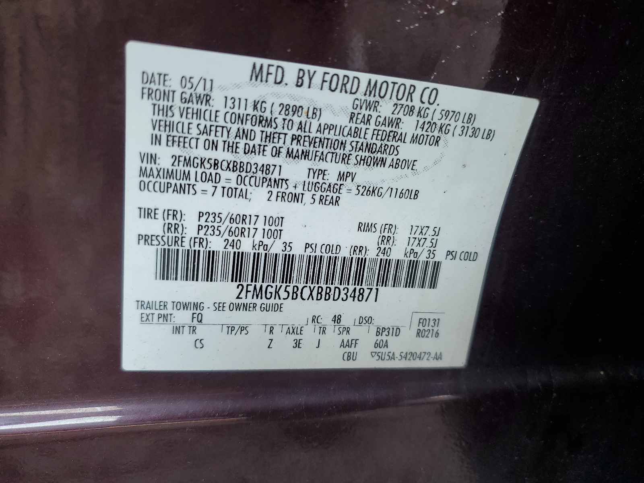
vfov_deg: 53.1
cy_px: 242
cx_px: 322
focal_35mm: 26
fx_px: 484
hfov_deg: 67.3
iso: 50
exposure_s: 1/133
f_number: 1.5
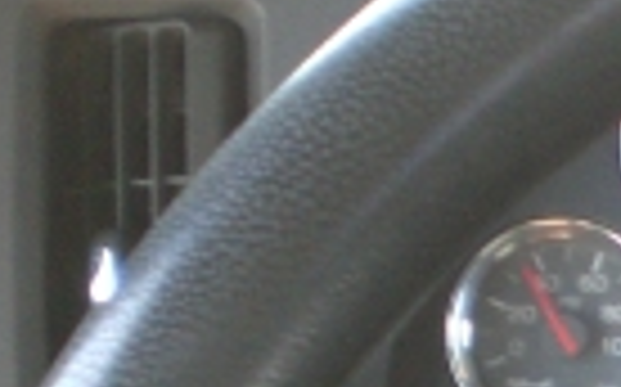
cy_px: 423
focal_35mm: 187
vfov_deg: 7.0
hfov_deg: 10.3
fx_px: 3162
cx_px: 1287
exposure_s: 1/80
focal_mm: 6.3
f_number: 3.1
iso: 200
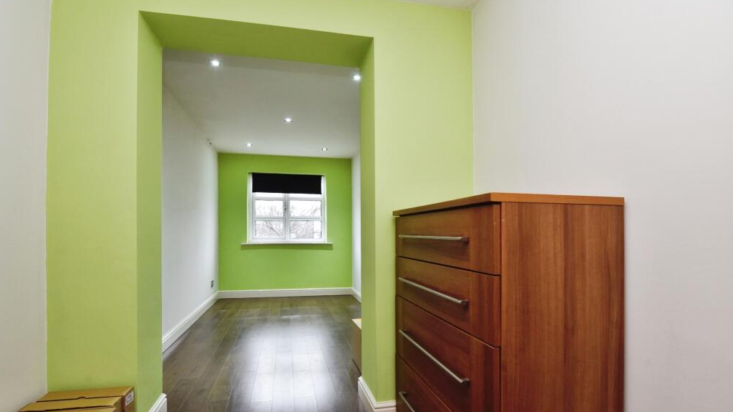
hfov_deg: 95.9
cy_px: 240
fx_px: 330
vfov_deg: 63.5
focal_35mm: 17
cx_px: 363
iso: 640
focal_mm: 16
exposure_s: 1/20
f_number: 7.1
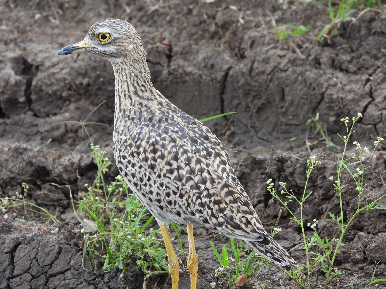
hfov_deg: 6.2
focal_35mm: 320
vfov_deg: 4.6
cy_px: 144
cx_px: 193
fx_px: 3568
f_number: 4.5
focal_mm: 57.5
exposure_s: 1/250
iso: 280
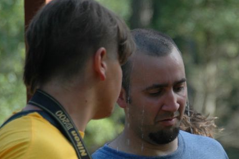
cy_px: 108
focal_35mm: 660
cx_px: 166
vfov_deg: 2.1
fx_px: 4377
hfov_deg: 3.1
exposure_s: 1/160
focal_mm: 200
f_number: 5.6
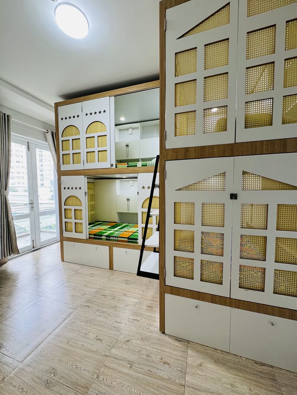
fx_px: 160
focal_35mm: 14
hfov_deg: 85.8
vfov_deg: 102.0
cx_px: 148
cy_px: 198
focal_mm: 2.22
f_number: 2.2
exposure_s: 1/100
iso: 200
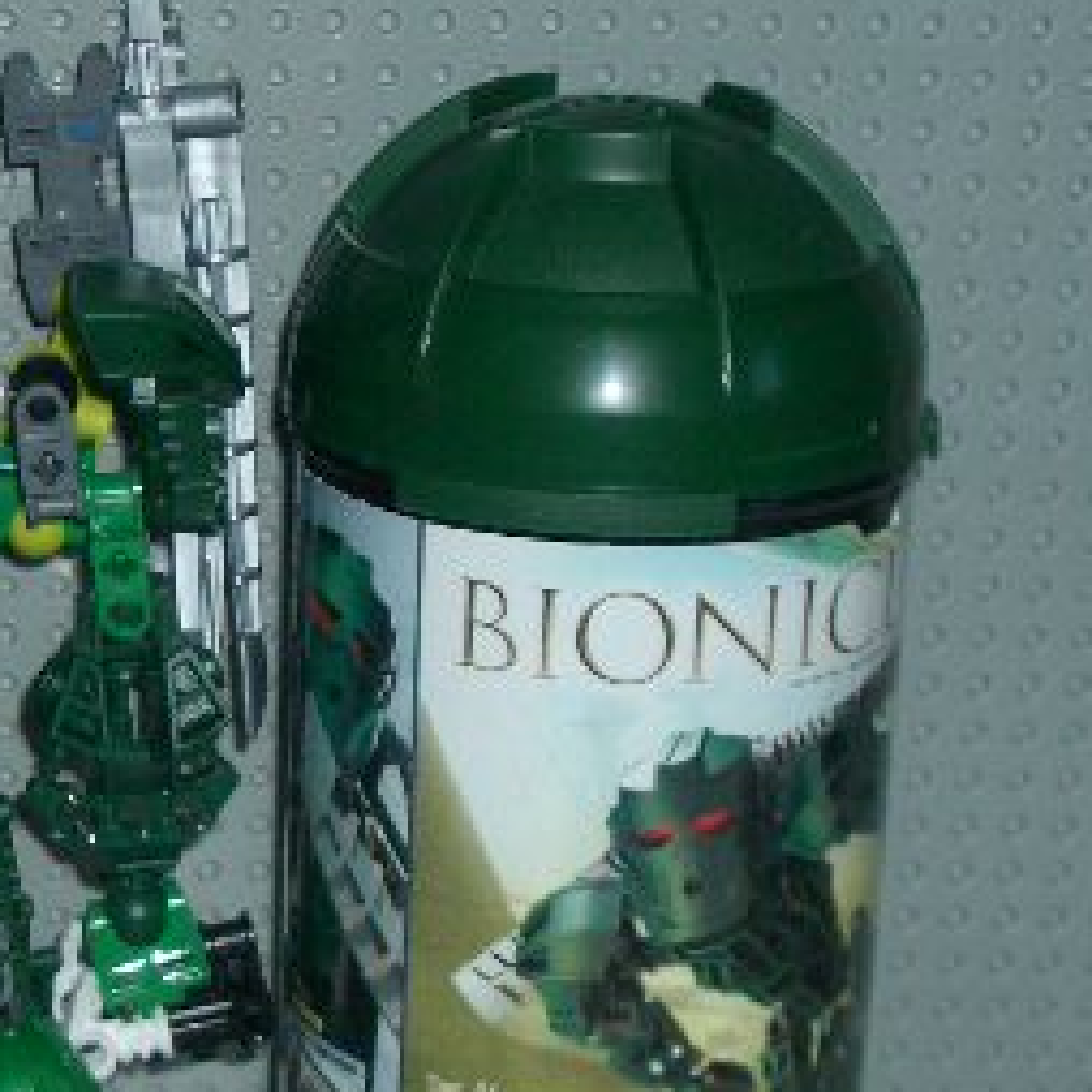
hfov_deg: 15.7
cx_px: 26
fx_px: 3890
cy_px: 727
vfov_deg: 15.9
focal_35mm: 109
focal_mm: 8.2
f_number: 3.1
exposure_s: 1/60
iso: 100
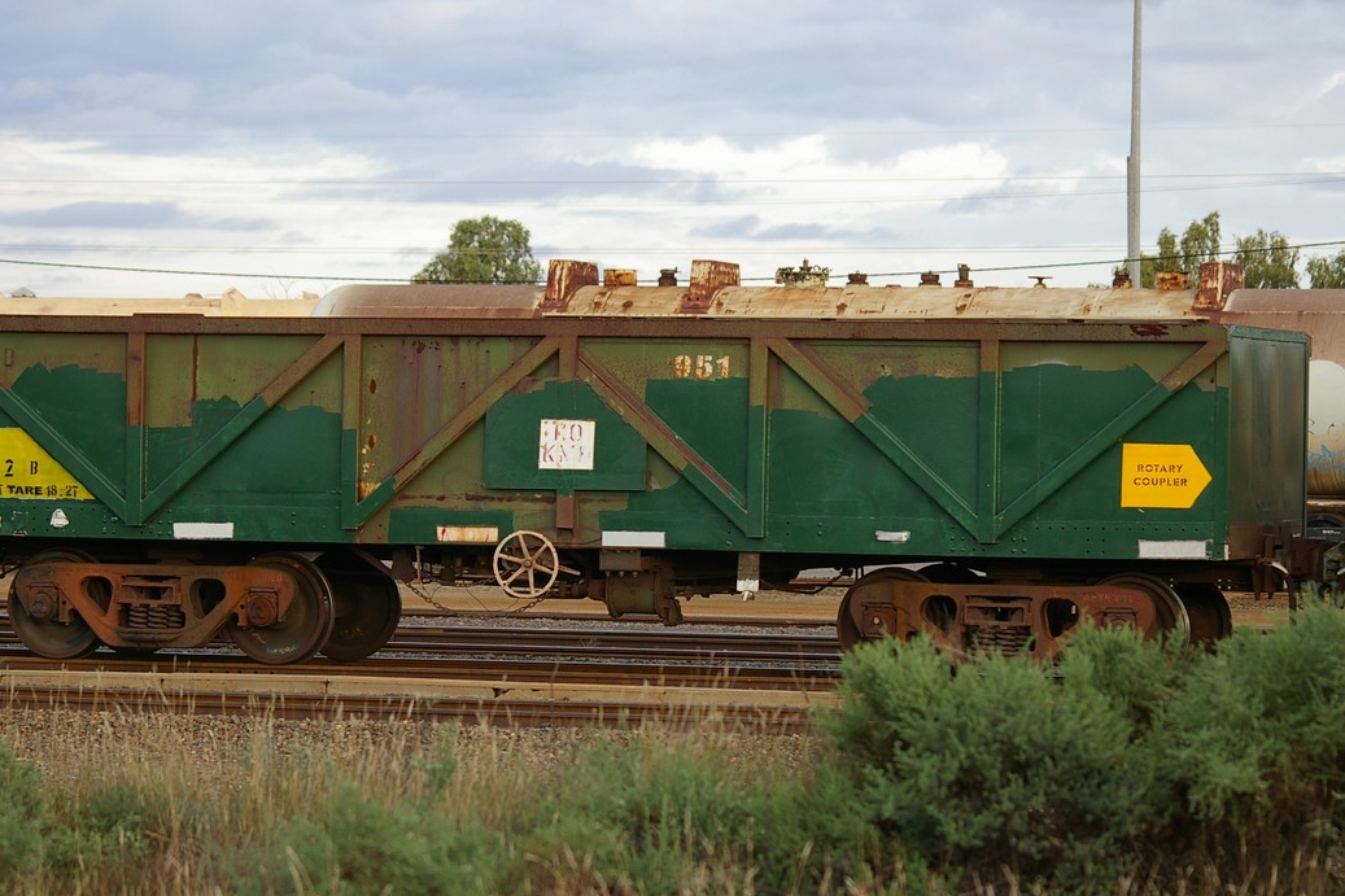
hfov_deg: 13.9
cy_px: 451
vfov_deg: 9.3
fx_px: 5528
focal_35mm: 148
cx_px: 641
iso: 200
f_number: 4.5
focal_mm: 80
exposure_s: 1/180
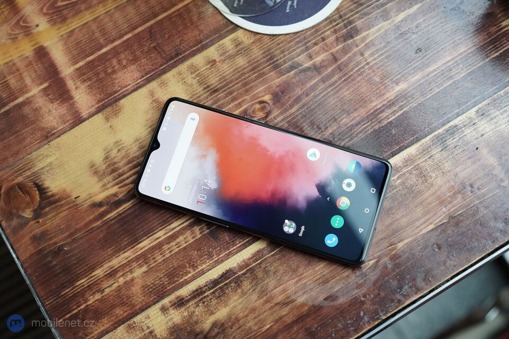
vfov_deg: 24.6
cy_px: 170
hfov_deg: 36.3
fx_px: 777
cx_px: 254
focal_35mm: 55
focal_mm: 55
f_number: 5
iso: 8000
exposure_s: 1/320
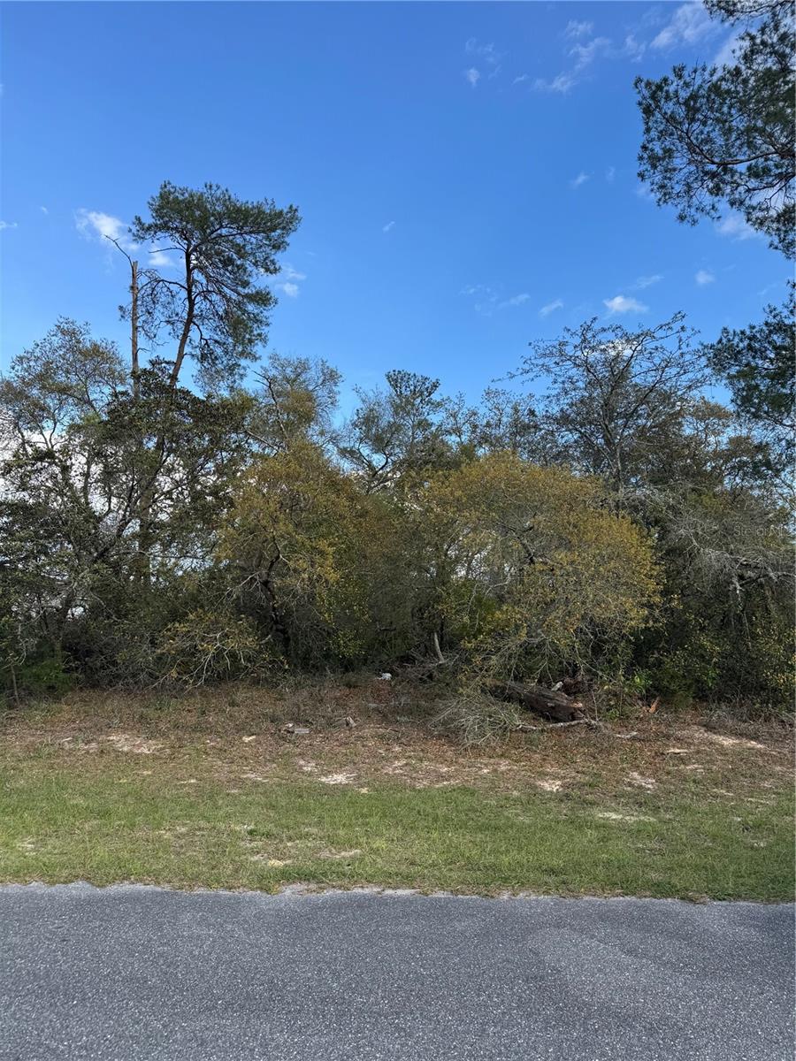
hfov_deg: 56.8
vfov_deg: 71.6
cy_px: 530
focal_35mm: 24
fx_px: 736
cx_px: 398
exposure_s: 1/1923
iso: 80
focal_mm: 6.76
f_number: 1.78
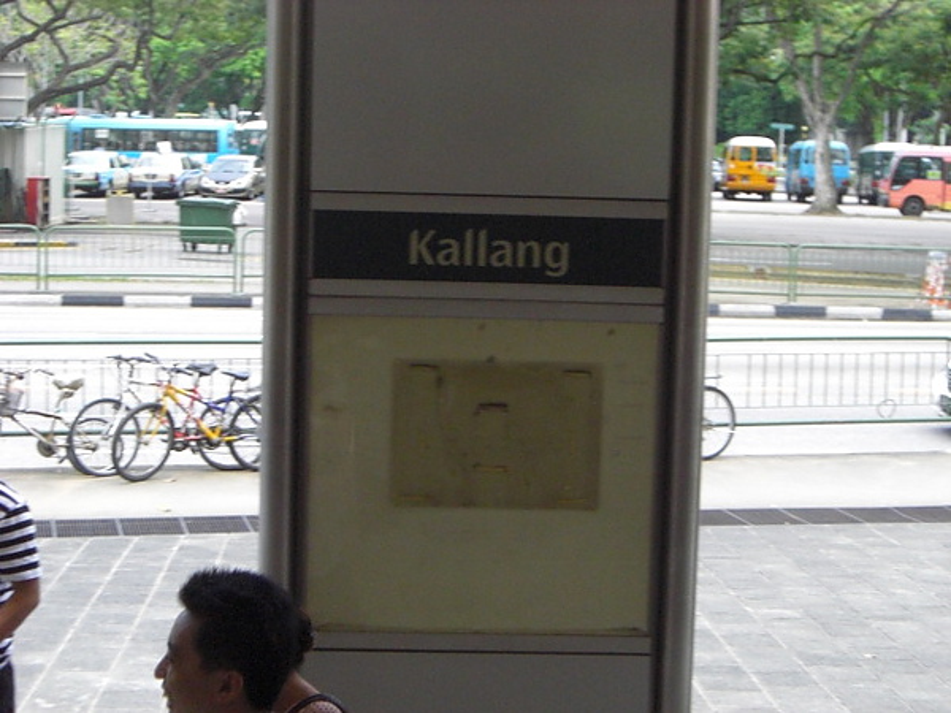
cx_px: 476
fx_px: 2170
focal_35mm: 79
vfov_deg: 18.7
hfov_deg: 24.7
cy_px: 356
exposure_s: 1/125
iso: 400
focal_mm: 12.8
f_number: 4.1
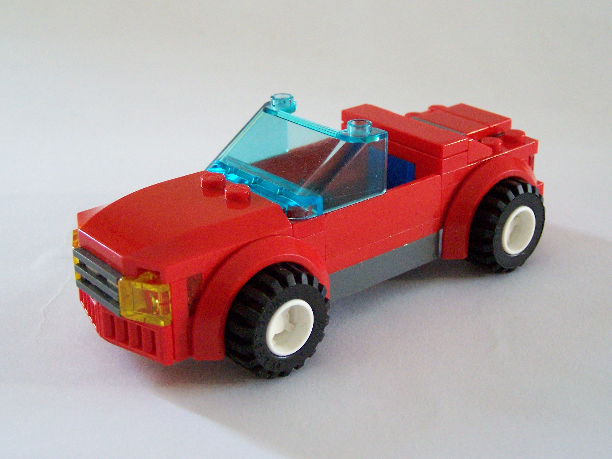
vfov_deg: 23.3
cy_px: 201
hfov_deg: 30.7
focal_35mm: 63
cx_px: 324
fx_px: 1114
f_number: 3.1
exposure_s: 1/20
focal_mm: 9.3
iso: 400
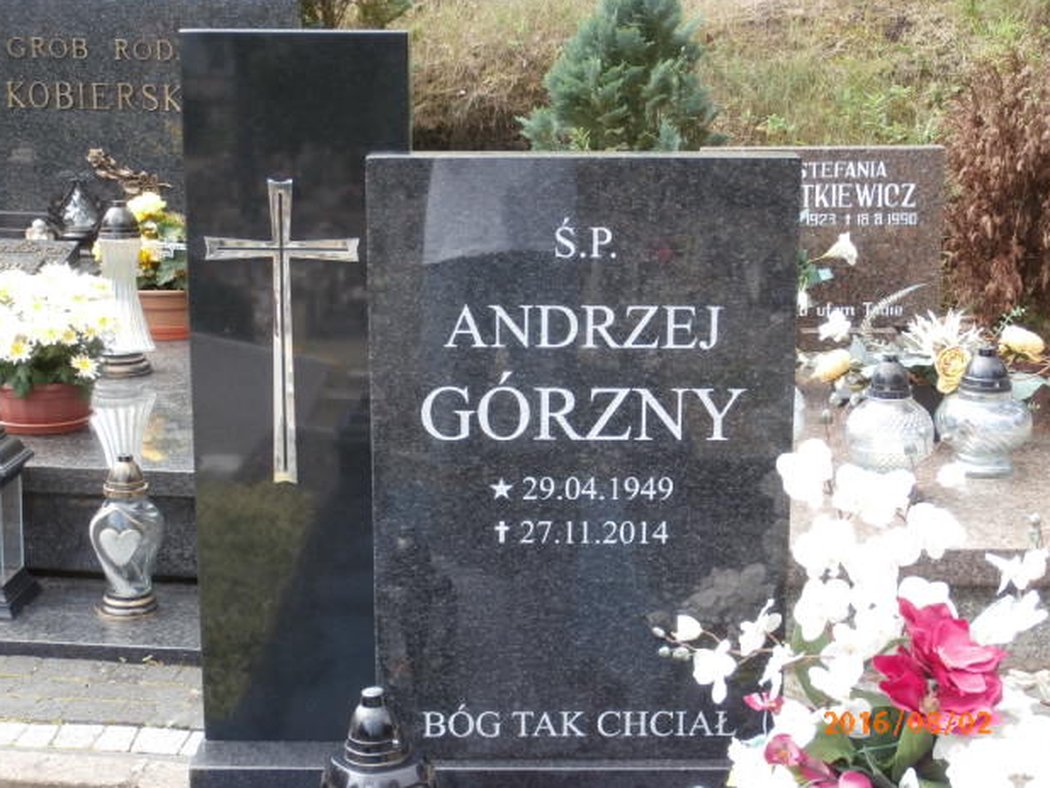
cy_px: 399
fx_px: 1790
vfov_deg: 24.8
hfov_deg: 32.7
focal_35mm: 59
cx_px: 523
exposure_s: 1/100
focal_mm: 10.11
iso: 100
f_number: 4.5
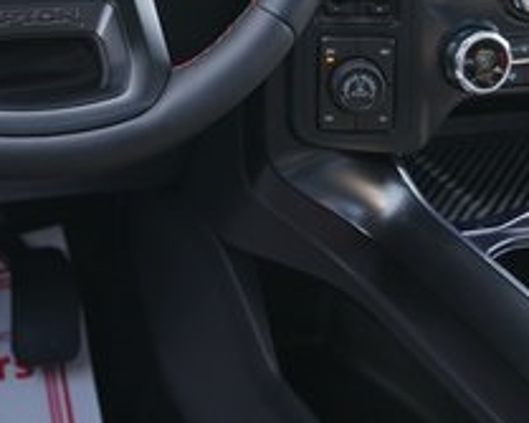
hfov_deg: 20.5
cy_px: -100
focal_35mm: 92
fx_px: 1440
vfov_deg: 16.0
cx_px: 71
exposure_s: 1/60
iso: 125
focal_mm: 32
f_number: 4
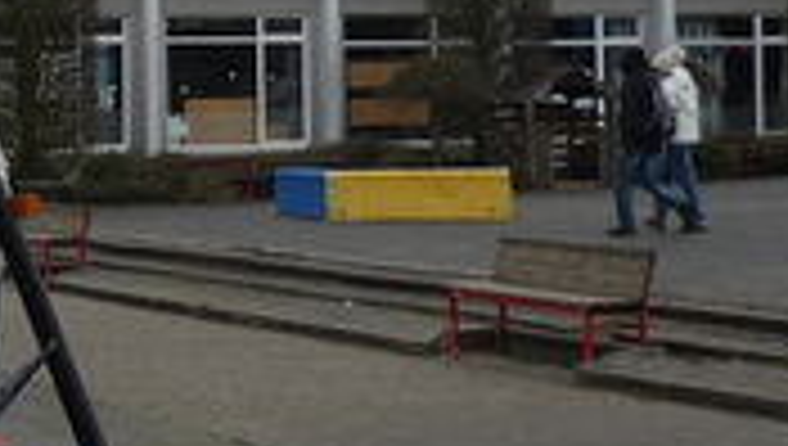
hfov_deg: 16.9
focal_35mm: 123
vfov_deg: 9.9
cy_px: 50
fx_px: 2574
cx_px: -63
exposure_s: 1/200
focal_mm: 5.5
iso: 100
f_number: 2.8
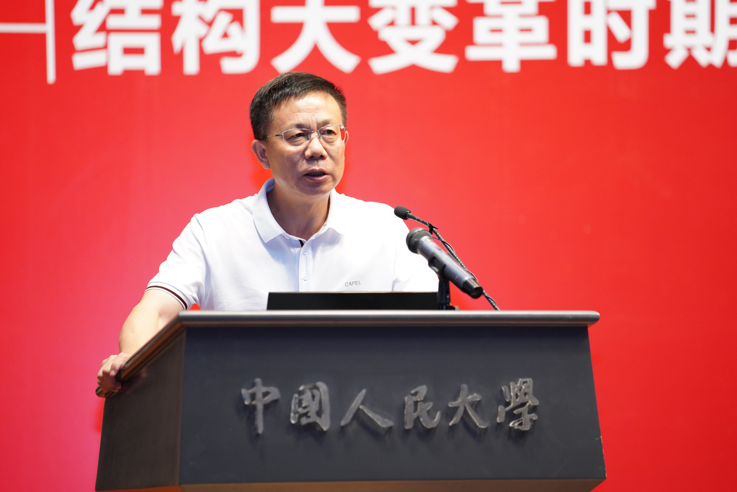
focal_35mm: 184
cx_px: 368
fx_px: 3767
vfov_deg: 7.5
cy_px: 246
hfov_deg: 11.2
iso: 2500
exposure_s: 1/125
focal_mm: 184
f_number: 2.8
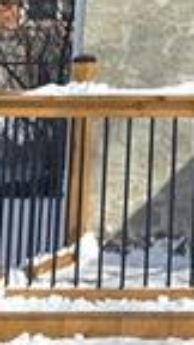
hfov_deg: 5.8
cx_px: 774
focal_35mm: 178
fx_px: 1628
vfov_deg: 11.5
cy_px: -184
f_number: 1.7
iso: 12
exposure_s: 1/701
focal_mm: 6.3
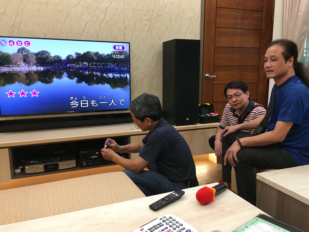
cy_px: 116
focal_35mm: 29
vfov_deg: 48.2
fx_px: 259
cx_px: 154
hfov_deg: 61.7
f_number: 2.2
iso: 80
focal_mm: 4.15
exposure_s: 1/33
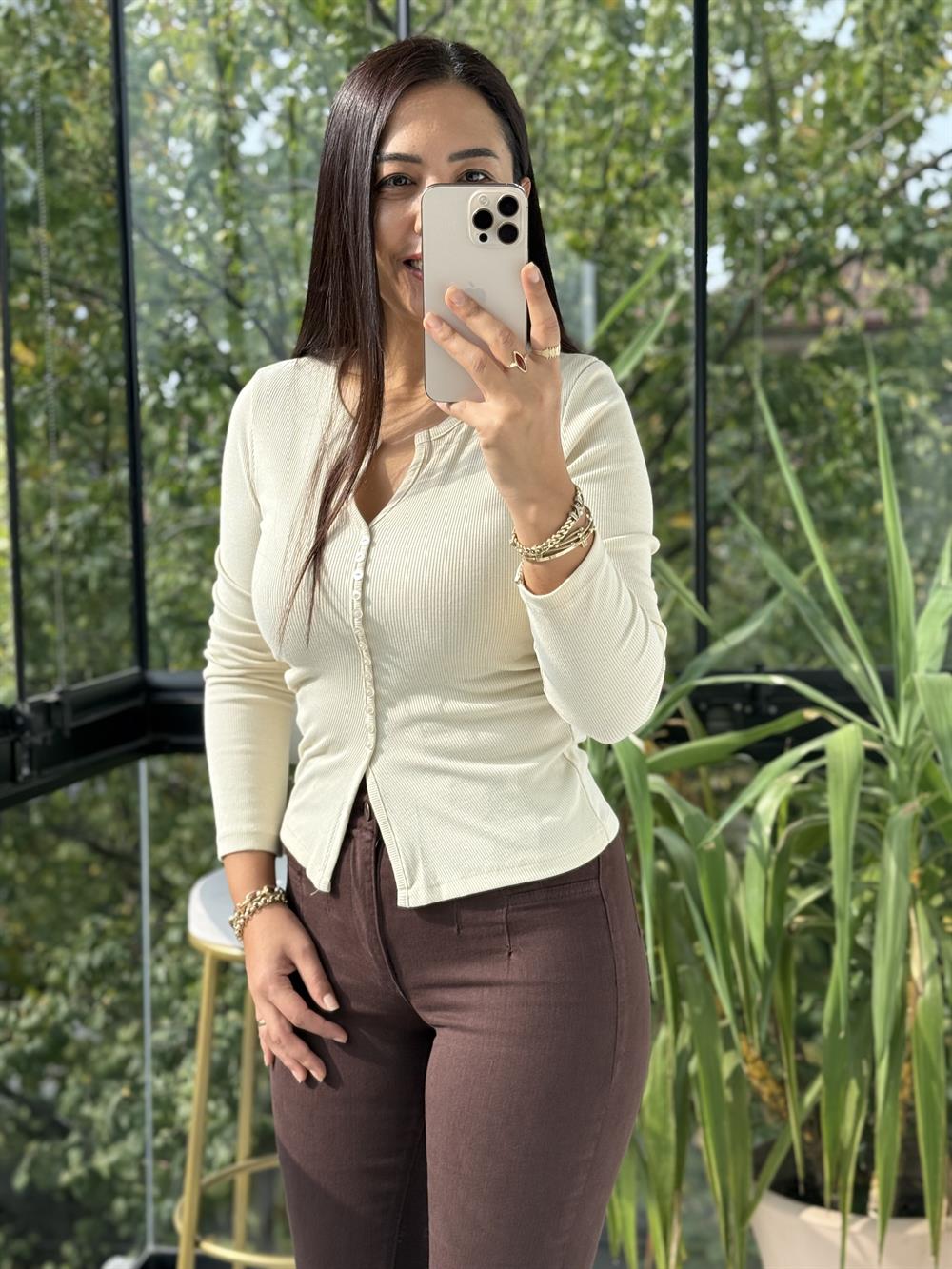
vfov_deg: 39.7
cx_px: 476
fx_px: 1760
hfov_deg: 30.3
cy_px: 634
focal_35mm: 48
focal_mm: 6.76
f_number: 1.78
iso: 64
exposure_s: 1/819
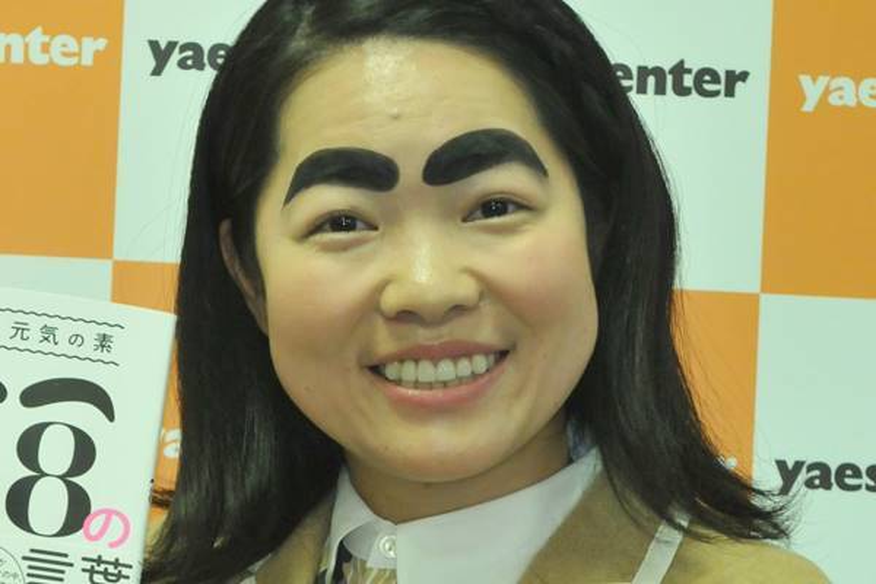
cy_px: 292
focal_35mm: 202
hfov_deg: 10.2
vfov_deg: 6.8
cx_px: 438
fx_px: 4927
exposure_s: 1/200
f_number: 5
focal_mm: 135
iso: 1600
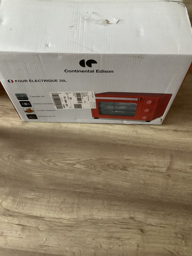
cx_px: 96
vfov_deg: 58.4
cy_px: 128
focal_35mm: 31
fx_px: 229
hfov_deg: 45.4
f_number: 2.4
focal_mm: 3.3
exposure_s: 1/30
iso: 640
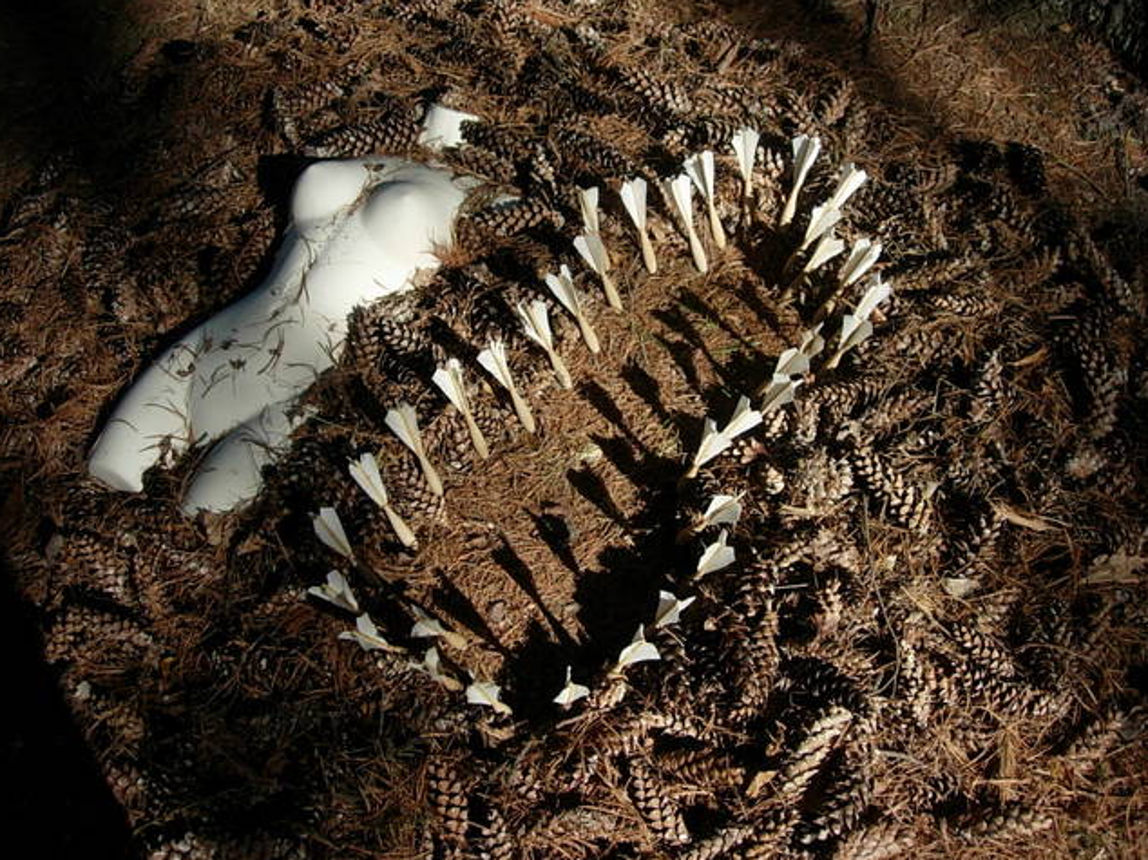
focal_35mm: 39
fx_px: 1293
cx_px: 569
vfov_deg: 36.8
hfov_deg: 47.9
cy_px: 422
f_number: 2.8
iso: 64
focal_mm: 7.8
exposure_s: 1/813
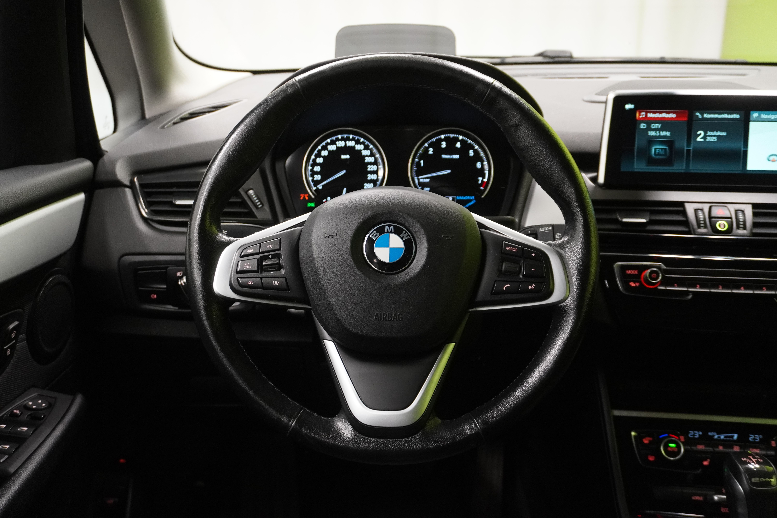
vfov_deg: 36.9
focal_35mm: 36
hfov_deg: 53.1
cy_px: 259
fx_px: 777
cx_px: 388
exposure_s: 1/40
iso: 2000
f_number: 4.5
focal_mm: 24
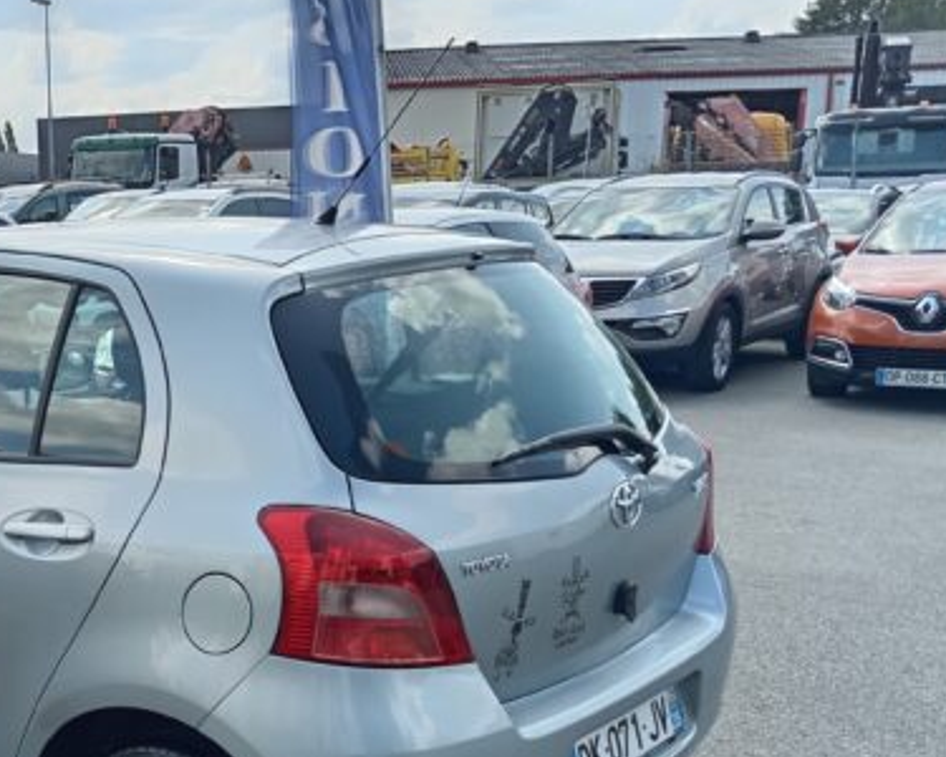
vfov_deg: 28.3
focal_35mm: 52
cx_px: 88
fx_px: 1456
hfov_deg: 34.0
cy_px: 643
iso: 101
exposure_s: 1/251
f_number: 1.8
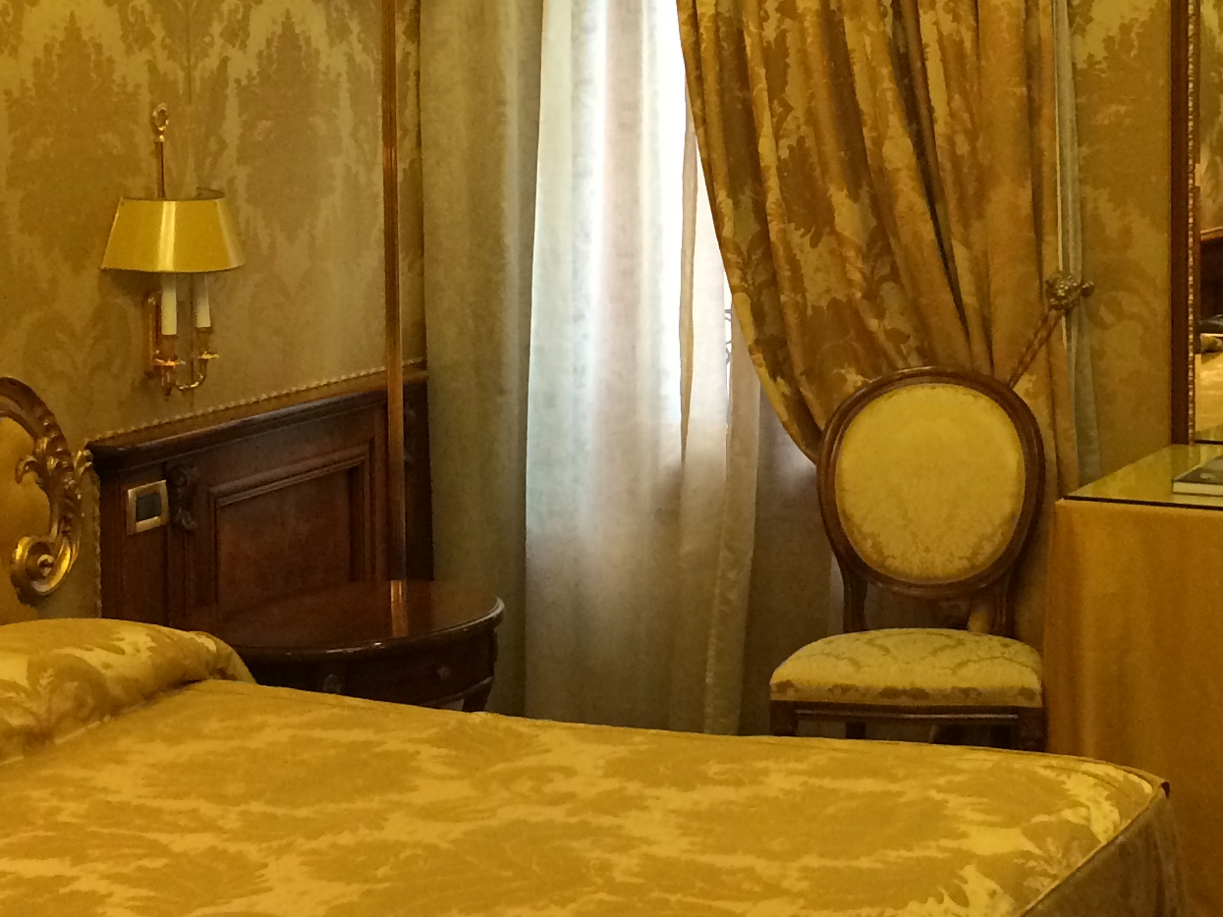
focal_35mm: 76
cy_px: 239
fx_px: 2685
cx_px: 836
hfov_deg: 25.5
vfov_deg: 19.3
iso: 250
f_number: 2.2
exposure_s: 1/33
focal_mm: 4.15
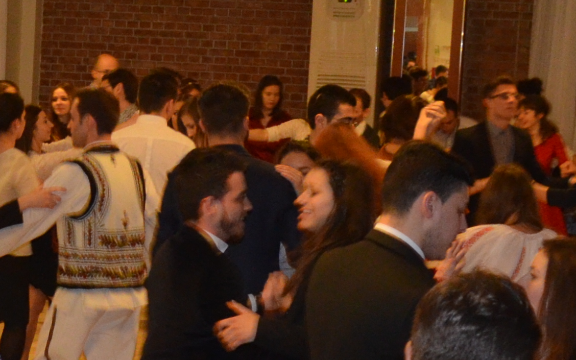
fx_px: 1884
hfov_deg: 17.0
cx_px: 2
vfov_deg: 10.9
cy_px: 209
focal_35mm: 120
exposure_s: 1/30
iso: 1400
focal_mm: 18
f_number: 3.5
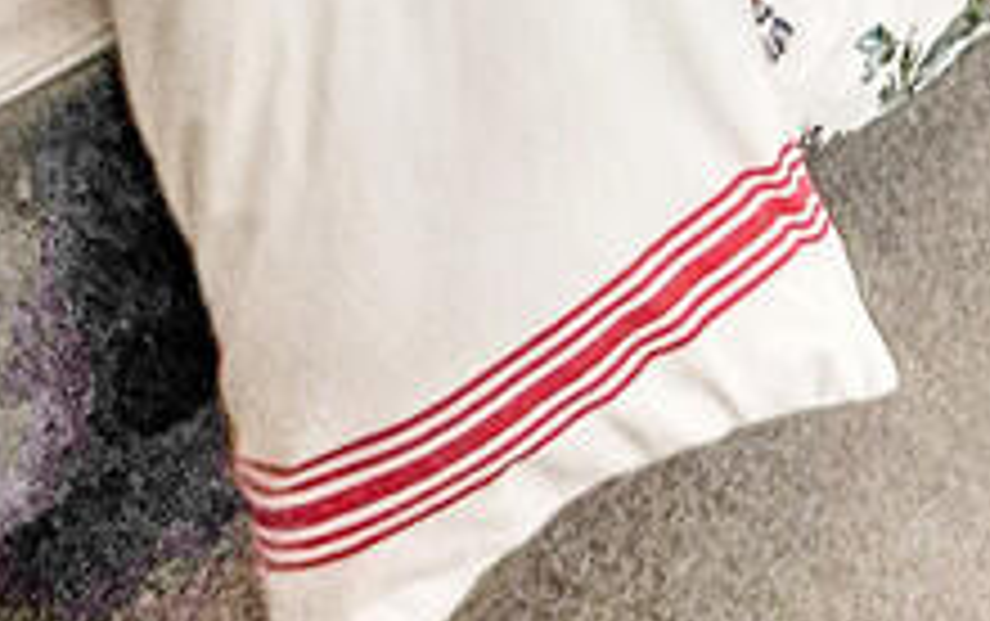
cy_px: -918
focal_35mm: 69
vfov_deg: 13.3
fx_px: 1864
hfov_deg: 29.3
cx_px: 738
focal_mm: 2.22
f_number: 2.2
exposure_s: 1/100
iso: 250
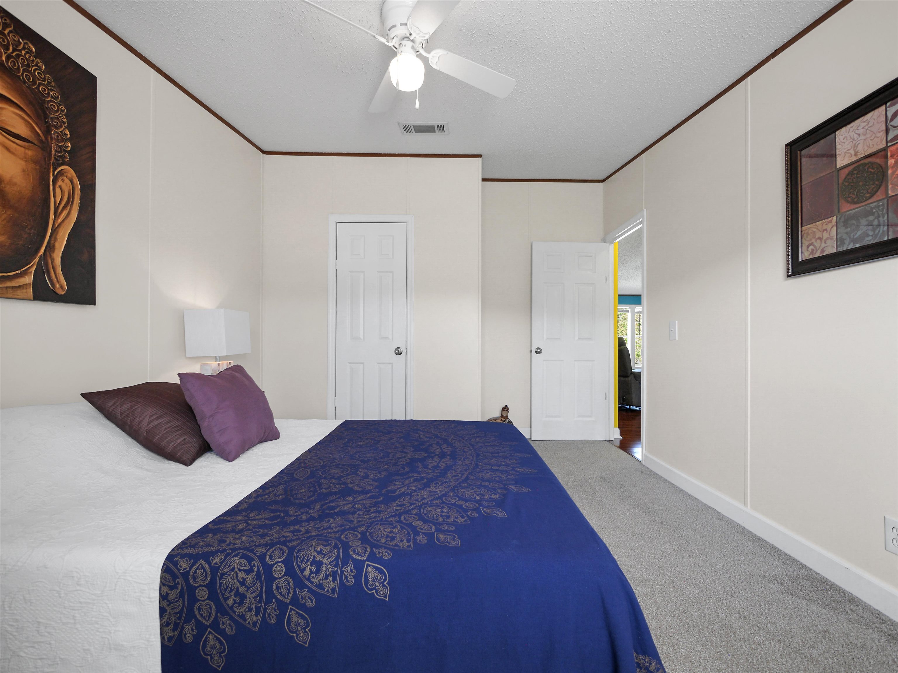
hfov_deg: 102.1
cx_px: 449
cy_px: 336
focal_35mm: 14
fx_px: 363
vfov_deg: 85.7
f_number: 4
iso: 400
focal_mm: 7
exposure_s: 1/30
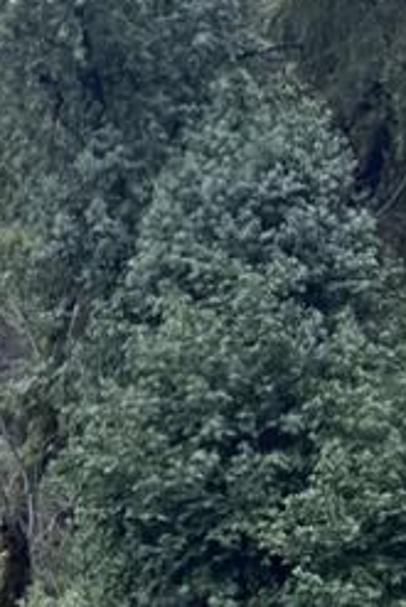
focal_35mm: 164
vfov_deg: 12.4
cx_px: 306
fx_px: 2770
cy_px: 528
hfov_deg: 8.4
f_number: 1.5
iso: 50
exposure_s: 1/384
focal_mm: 5.7
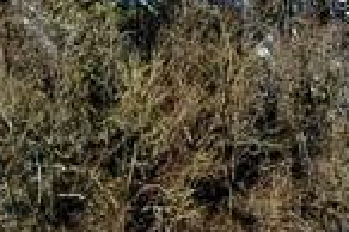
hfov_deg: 7.6
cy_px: -244
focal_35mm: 270
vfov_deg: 5.0
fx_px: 2615
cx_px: 234
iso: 100
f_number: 3.4
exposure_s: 1/323
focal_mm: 6.35
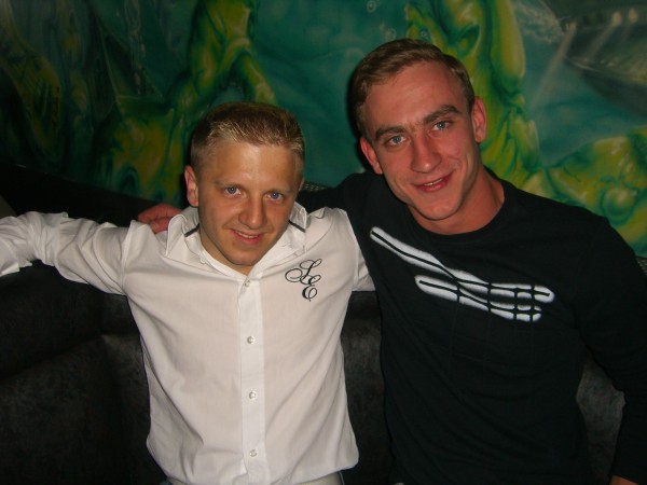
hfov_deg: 49.0
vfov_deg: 37.7
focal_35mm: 38
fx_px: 710
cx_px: 324
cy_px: 242
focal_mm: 7.9
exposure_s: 1/60
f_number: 2.8
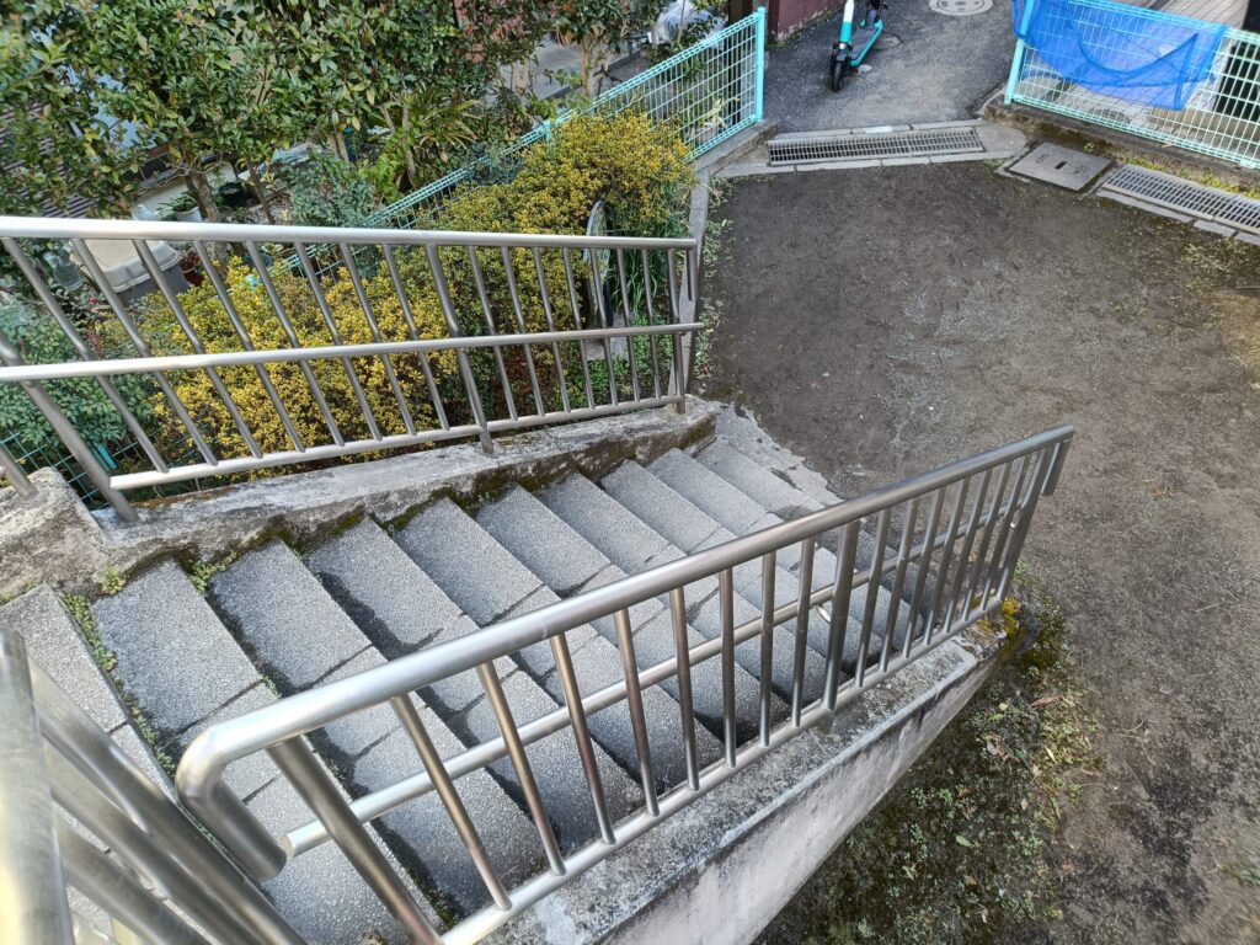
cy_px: 472
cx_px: 630
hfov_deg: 69.4
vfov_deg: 54.9
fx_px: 910
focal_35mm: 25
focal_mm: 4.7
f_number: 1.7
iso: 160
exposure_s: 1/99.9
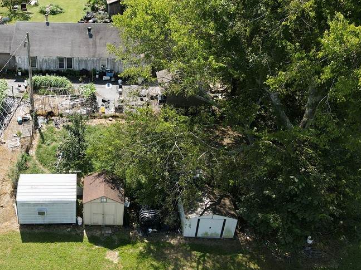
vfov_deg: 37.6
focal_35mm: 38
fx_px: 396
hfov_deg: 46.8
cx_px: 80
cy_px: 107
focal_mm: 4.5
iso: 100
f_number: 2.8
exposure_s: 1/320
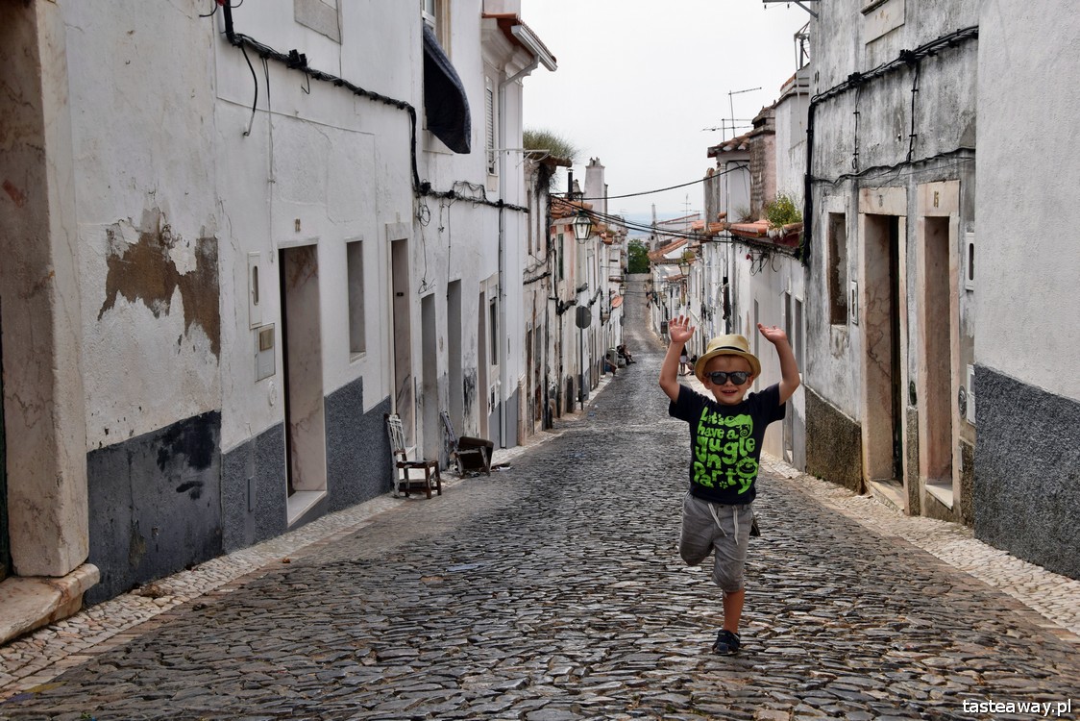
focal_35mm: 51
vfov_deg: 26.5
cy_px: 360
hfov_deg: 38.9
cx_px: 540
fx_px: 1530
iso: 200
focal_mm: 34
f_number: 10
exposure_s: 1/400
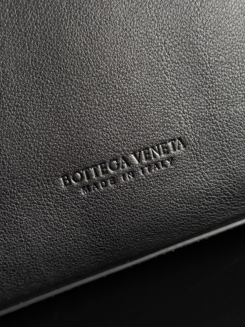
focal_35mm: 30
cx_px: 117
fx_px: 283
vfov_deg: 60.0
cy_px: 167
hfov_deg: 46.8
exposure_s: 1/60
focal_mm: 6.76
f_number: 1.78
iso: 640
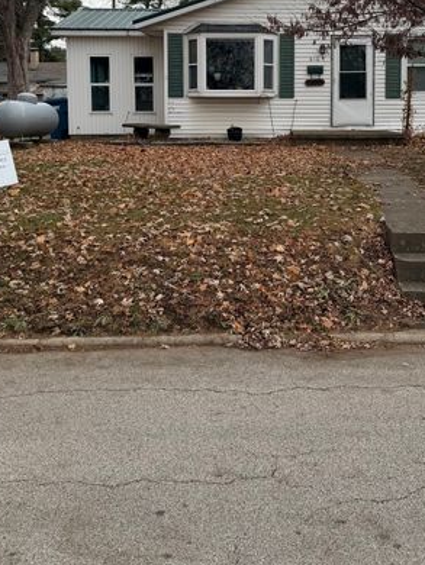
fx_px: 670
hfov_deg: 34.9
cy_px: 148
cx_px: 273
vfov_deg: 44.4
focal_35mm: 41
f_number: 1.78
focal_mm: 6.76
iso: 80
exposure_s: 1/2169
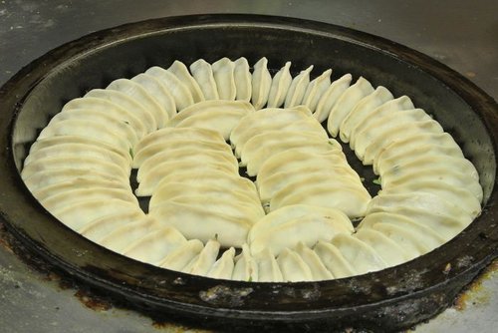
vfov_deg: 23.0
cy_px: 166
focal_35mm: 59
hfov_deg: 33.9
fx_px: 817
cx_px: 249
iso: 900
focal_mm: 21.9
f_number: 5
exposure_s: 1/30
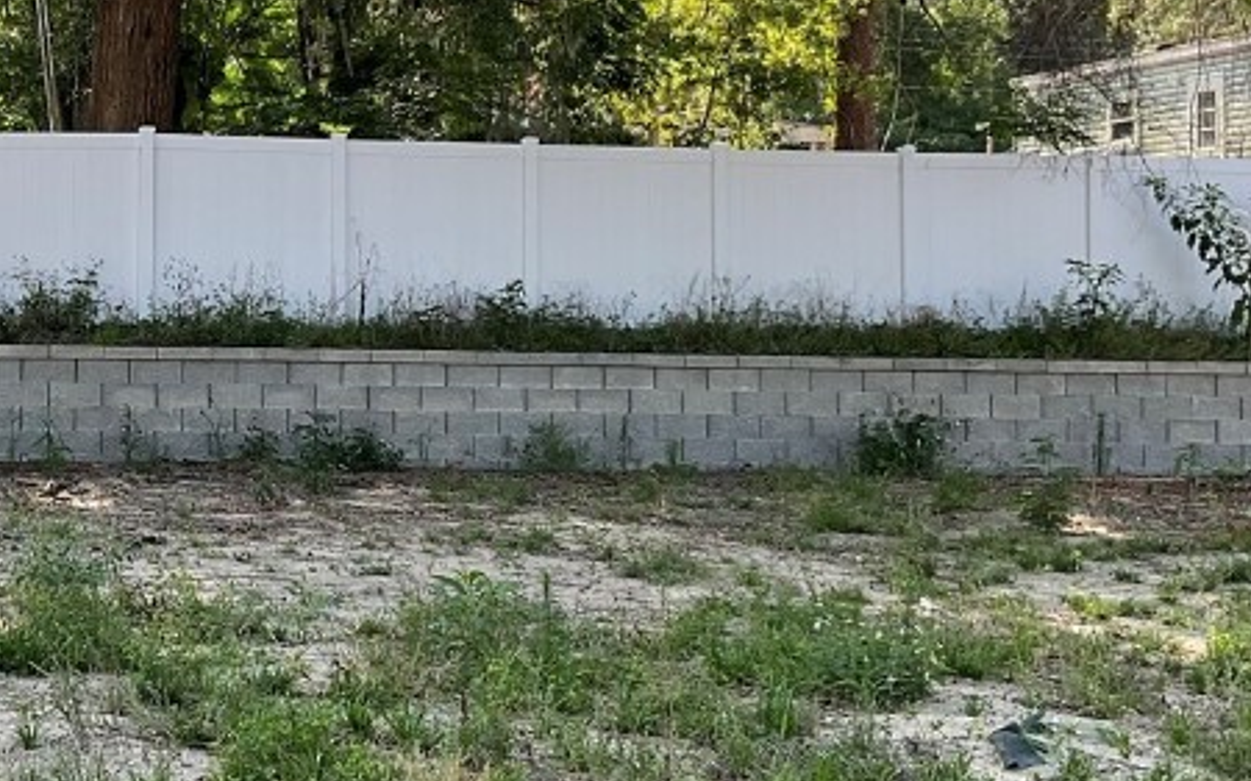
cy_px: 228
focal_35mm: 70
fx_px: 2386
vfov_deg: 18.5
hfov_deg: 28.0
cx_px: 61
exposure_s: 1/346
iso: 16
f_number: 1.8
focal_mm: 3
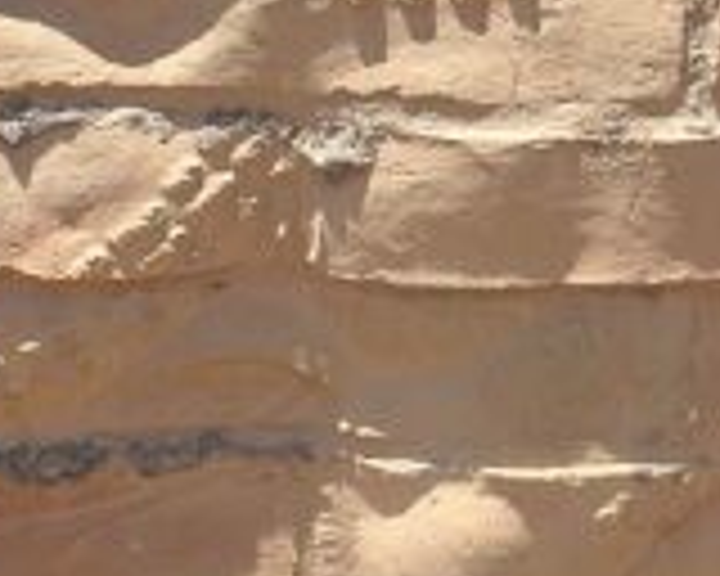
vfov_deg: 2.3
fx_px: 14427
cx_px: -140
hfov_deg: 2.9
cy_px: 202
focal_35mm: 677
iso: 200
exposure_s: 1/320
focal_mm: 75
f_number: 9
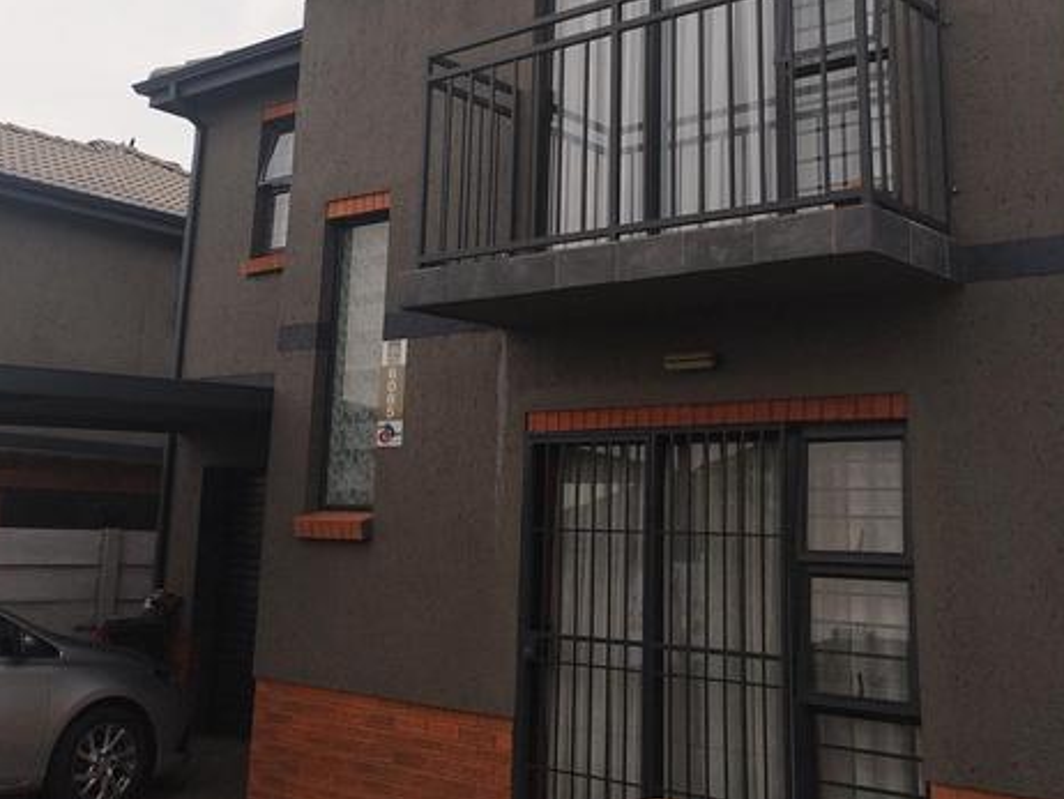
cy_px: 200
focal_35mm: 45
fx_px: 1384
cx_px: 458
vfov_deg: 31.6
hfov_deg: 42.0
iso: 197
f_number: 1.8
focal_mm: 6.24
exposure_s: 1/100
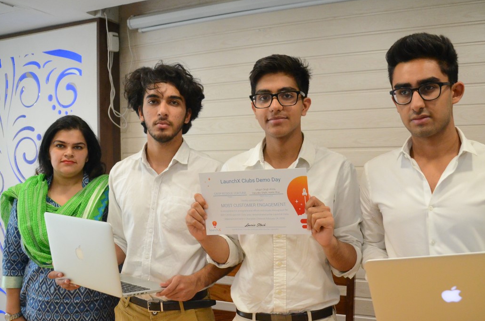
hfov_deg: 55.7
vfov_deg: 38.7
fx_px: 457
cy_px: 168
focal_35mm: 34
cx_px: 272
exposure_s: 1/400
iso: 4000
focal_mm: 20
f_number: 3.5
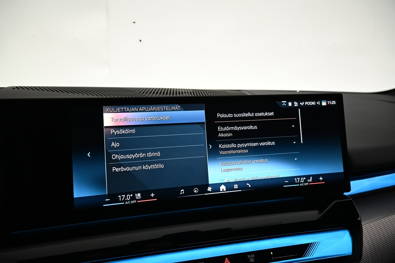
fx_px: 263
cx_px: 198
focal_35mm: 24
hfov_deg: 73.7
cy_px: 132
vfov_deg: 53.1
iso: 640
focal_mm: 16
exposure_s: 1/40
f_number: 3.5
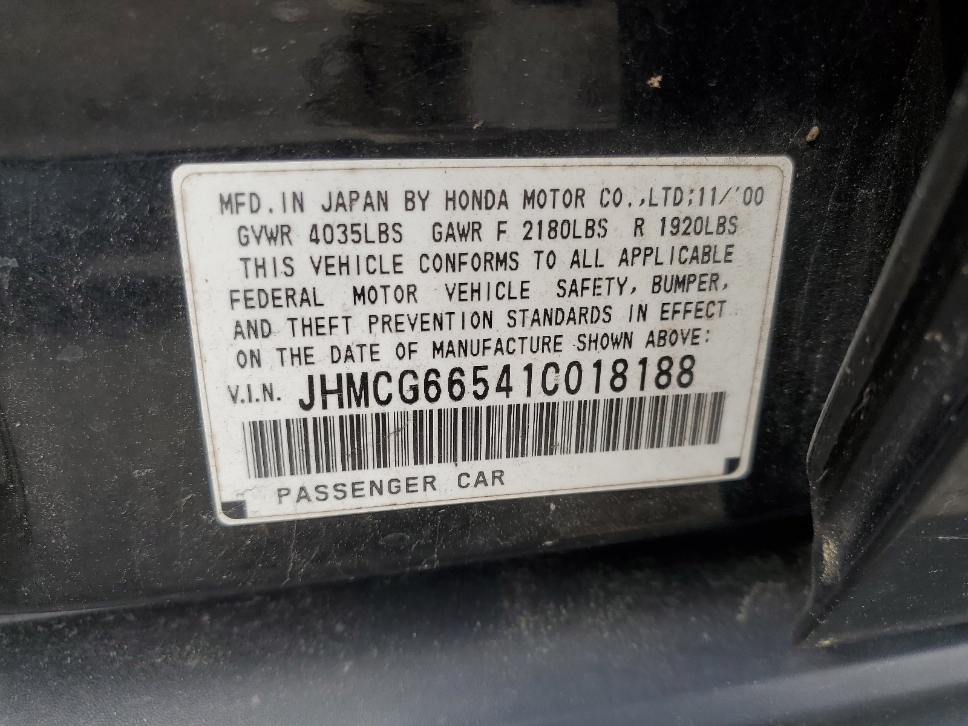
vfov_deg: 53.1
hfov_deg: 67.3
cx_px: 484
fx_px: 727
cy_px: 363
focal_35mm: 26
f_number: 1.5
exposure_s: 1/208
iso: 50
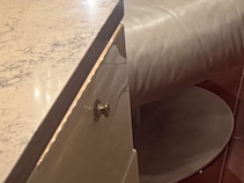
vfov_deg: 11.6
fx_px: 803
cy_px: -189
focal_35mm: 114
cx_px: 364
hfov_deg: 15.9
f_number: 1.78
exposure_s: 1/60
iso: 400
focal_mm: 6.76
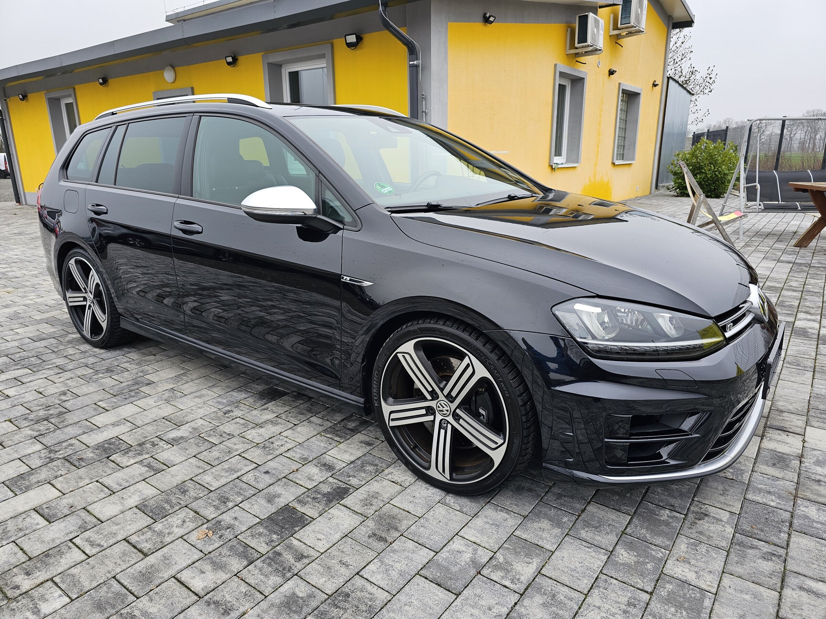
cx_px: 413
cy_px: 310
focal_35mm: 23
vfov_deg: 58.9
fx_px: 549
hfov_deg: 73.9
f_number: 1.7
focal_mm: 6.3
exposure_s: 1/180
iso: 50
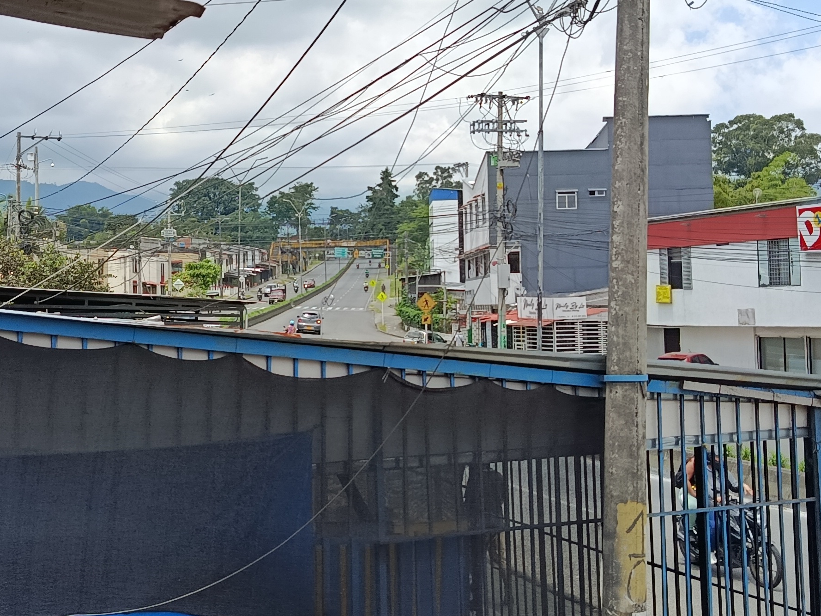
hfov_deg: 35.5
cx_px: 366
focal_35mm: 54
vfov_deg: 26.9
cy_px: 227
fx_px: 1281
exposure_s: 1/522
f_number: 1.7
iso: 52
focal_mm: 5.24
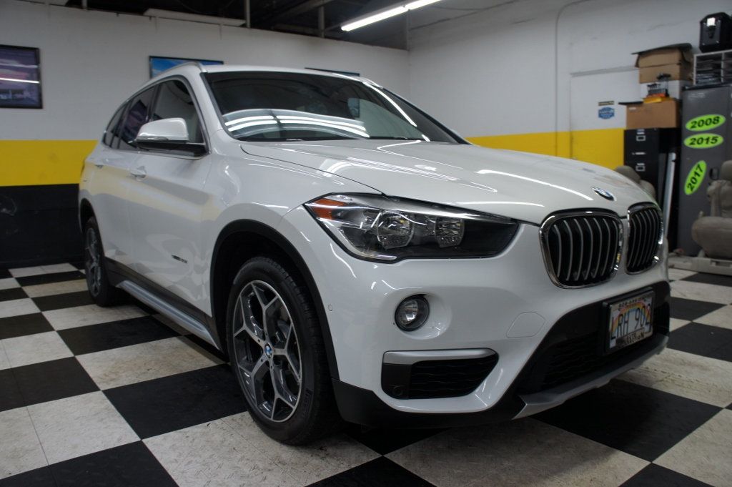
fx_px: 549
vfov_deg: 47.9
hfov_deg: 67.4
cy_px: 244
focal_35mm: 27
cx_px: 366
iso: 200
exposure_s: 1/40
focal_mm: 18
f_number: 4
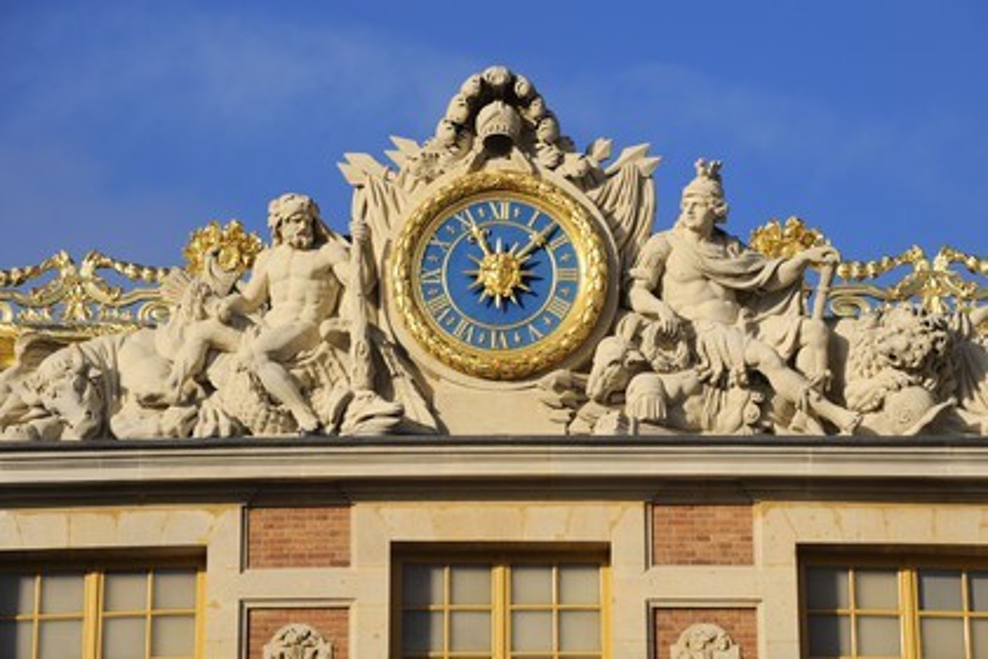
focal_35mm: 200
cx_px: 494
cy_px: 330
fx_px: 5488
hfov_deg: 10.3
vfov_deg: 6.9
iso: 200
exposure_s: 1/400
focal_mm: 200
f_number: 10
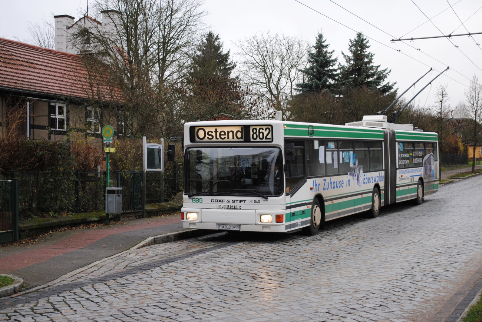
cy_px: 161
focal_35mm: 54
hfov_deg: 36.8
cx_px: 241
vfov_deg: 25.1
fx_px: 724
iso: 320
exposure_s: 1/125
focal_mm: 36
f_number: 5
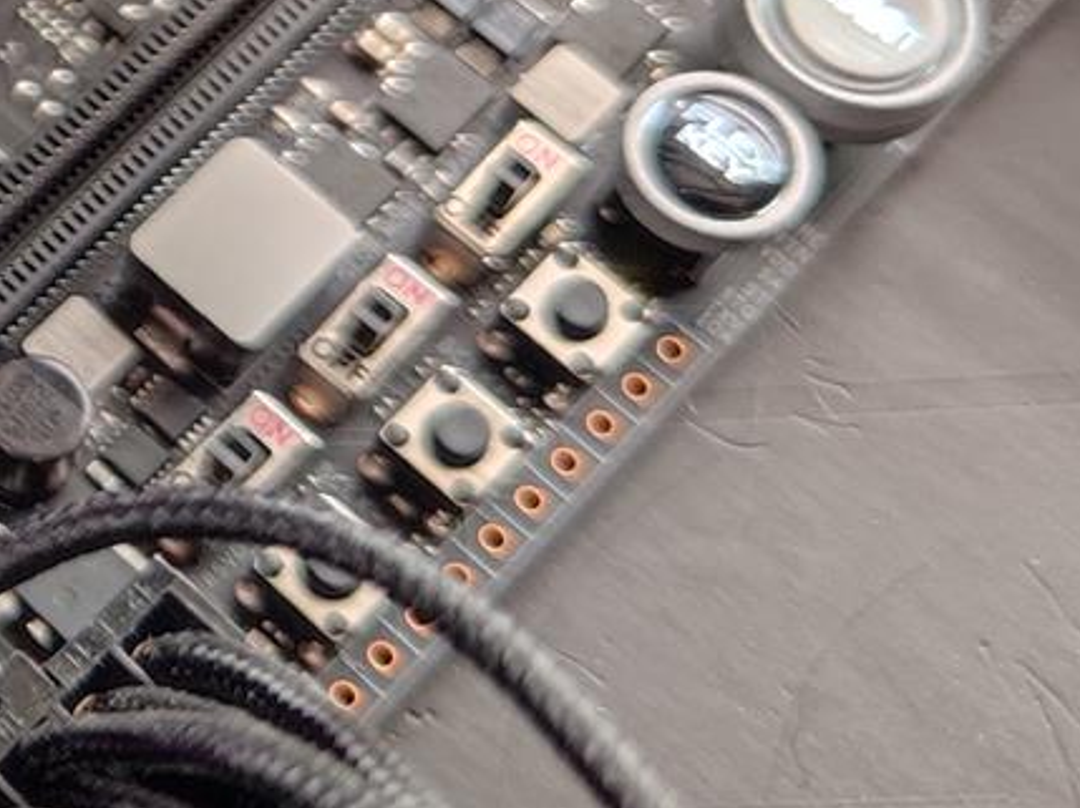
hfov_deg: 19.5
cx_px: -657
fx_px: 2619
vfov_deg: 16.8
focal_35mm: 84
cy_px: -172
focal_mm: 6.78
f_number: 1.85
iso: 606
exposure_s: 1/17
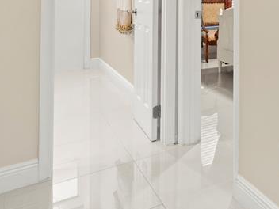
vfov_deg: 31.3
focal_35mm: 42
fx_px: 339
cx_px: 340
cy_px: -10
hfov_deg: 34.9
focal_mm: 10
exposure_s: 3.2
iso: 100
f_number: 8
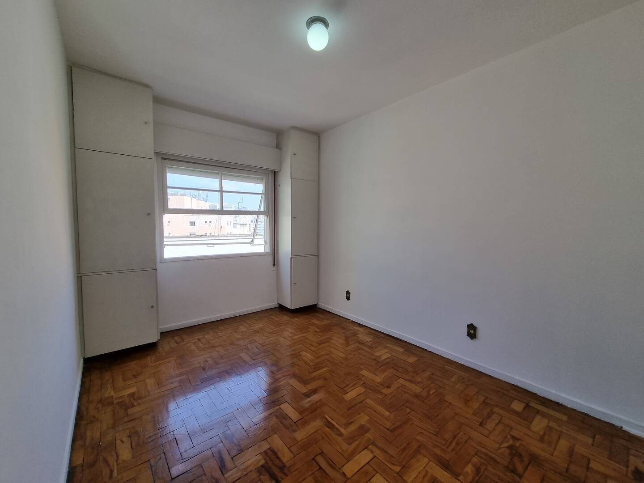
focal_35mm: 13
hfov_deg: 106.2
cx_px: 322
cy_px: 242
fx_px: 242
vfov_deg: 89.9
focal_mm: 2.2
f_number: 2.2
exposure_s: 1/215
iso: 50
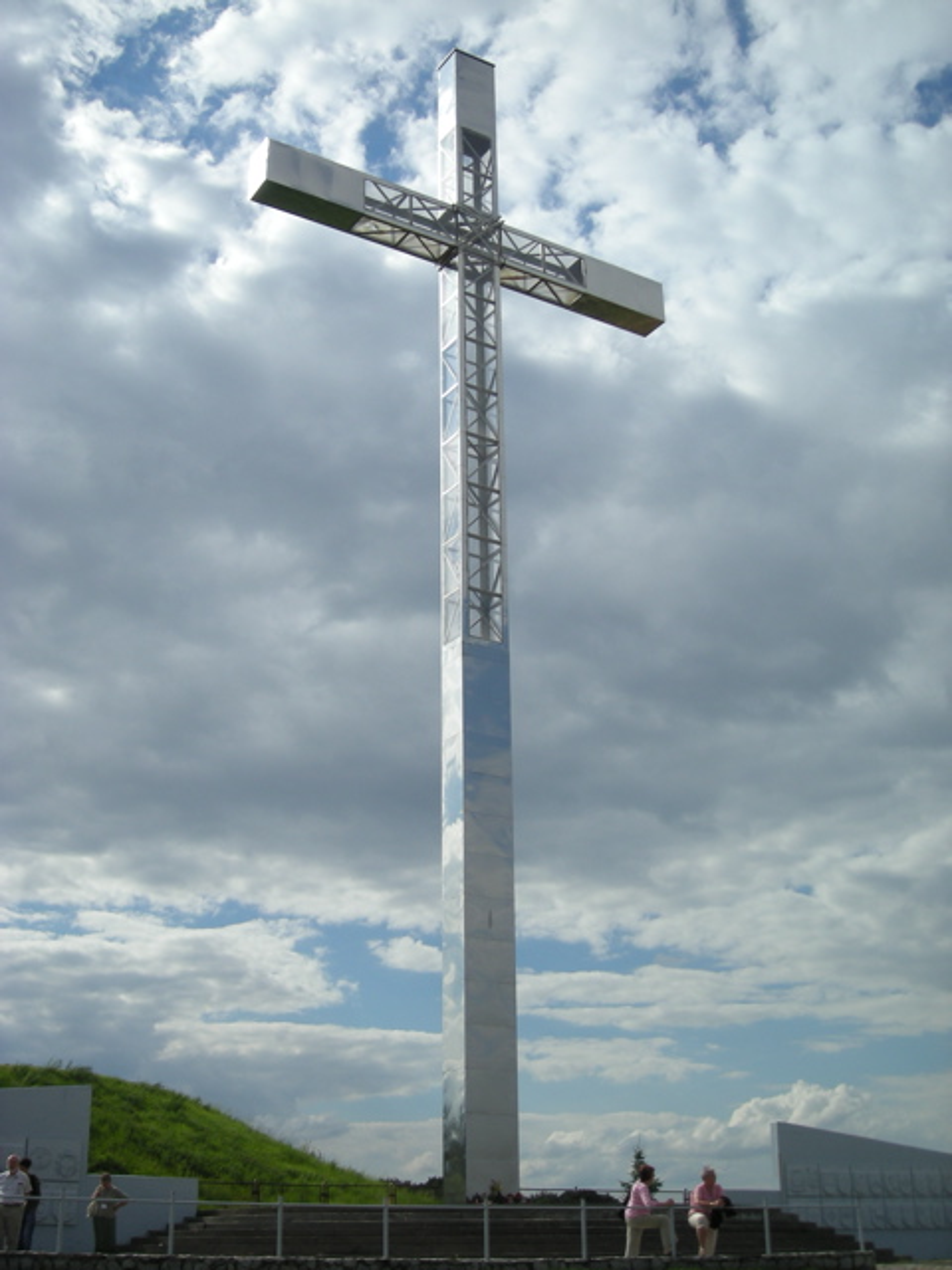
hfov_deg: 32.9
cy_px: 635
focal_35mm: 44
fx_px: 1613
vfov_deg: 42.9
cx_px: 476
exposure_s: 1/423
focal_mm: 7.1
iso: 50
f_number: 6.1
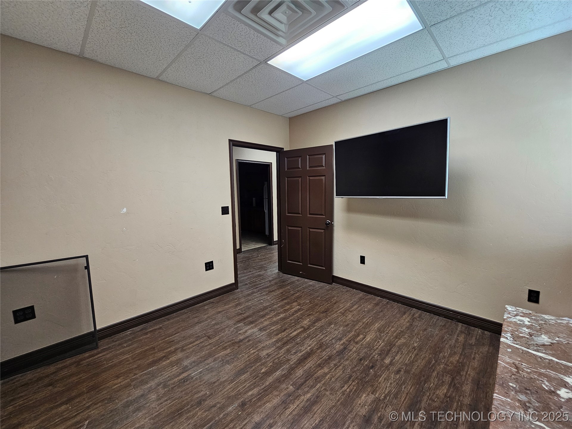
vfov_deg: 89.9
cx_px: 286
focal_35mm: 13
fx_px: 215
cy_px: 214
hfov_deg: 106.2
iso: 160
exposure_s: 1/60
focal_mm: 2.2
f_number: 2.2
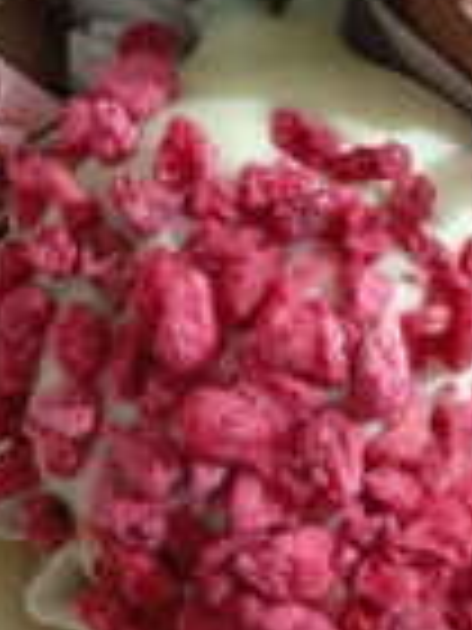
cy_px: -36
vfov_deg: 21.7
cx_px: 706
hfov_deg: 15.8
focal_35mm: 86
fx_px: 1564
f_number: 1.69
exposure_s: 1/50
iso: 216
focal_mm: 4.76
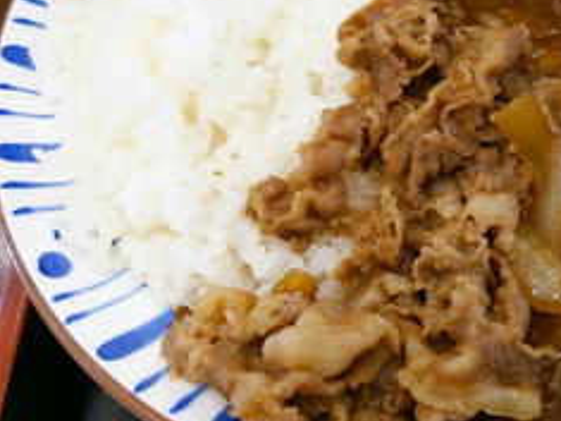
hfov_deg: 35.8
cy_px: 129
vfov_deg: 28.3
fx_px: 826
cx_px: 475
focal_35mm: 51
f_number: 1.94
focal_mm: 4.06
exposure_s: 1/44
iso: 80
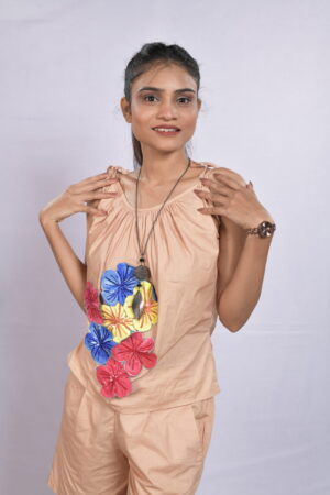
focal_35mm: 50
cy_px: 248
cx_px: 165
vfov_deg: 39.6
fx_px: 687
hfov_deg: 27.0
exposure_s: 1/160
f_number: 5.6
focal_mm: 50
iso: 160
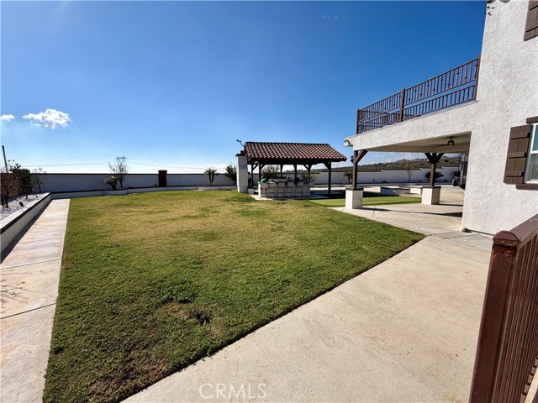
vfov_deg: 85.7
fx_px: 218
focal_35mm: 14
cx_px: 269
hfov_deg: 102.1
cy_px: 202
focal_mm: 2.22
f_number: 2.2
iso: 20
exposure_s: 1/1534
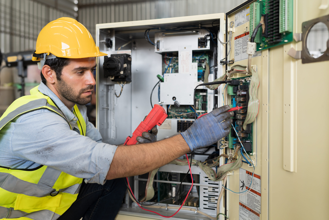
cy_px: 110
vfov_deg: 37.9
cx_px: 164
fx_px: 320
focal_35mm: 35
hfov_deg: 54.4
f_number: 2.5
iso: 500
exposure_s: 1/200
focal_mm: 35
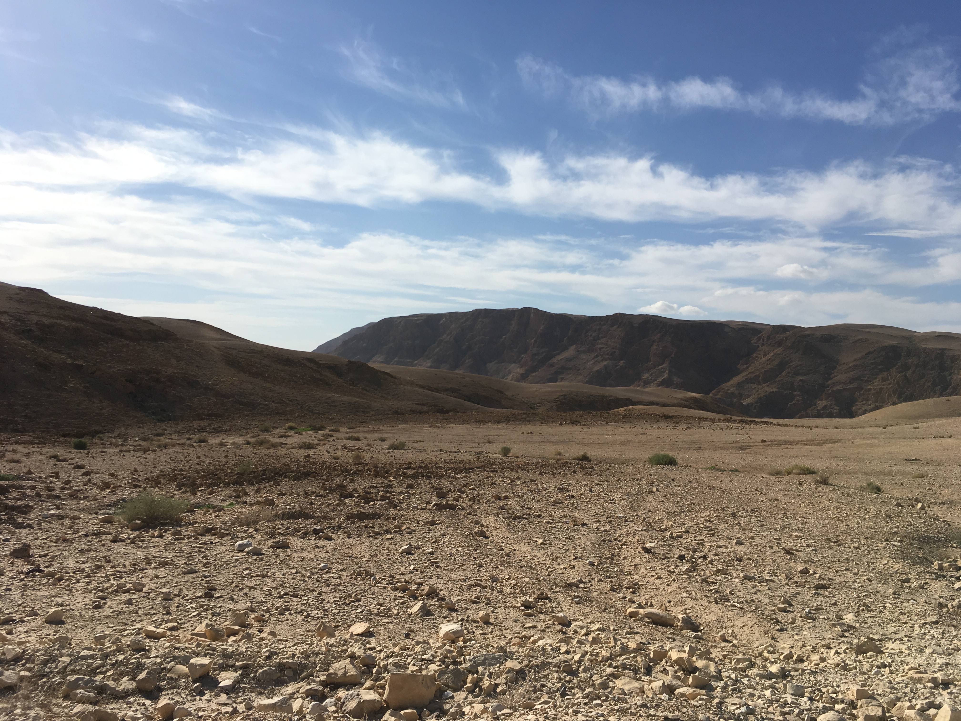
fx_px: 805
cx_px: 480
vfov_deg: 48.2
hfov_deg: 61.7
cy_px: 360
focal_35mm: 29
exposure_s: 1/2959
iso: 25
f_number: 2.2
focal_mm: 4.15
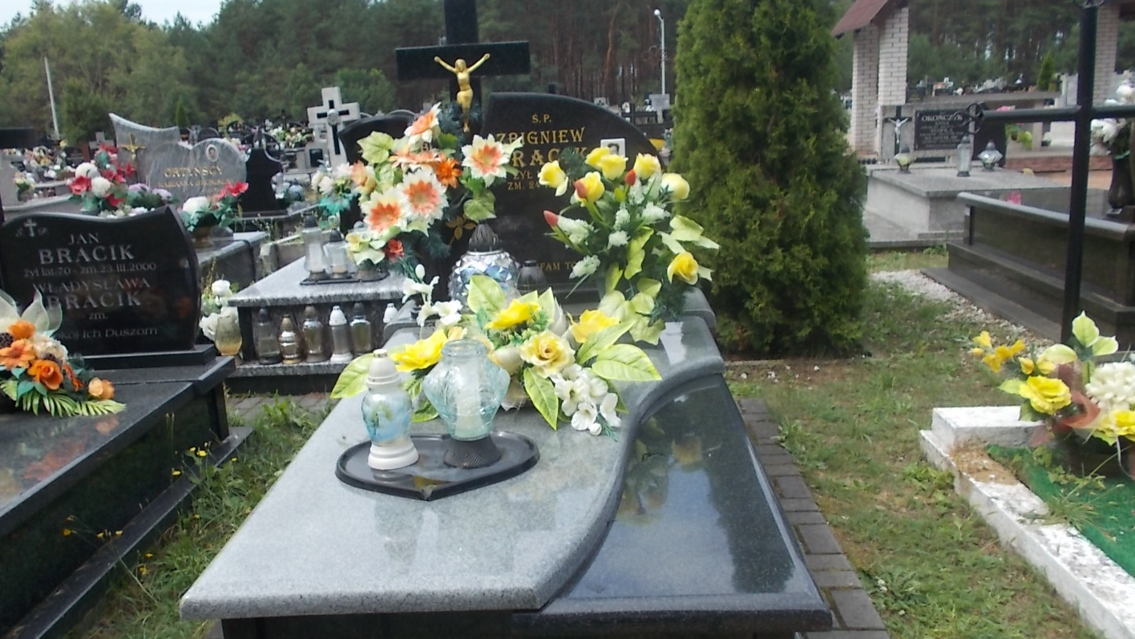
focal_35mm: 32
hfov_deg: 61.0
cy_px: 348
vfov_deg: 36.7
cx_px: 542
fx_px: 963
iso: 80
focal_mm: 4.6
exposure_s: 1/100
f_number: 8
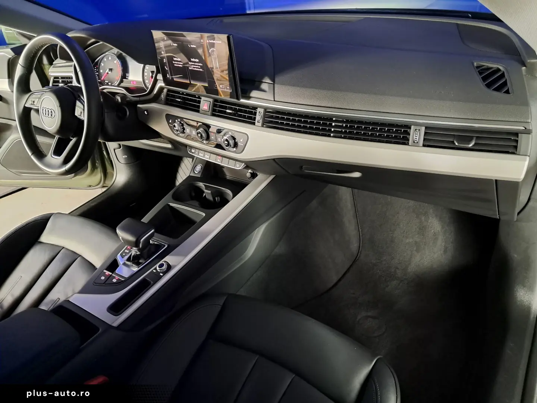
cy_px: 202
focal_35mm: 27
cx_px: 268
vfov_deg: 51.4
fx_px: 419
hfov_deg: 65.3
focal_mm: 4
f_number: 1.8
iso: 1250
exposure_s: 1/20
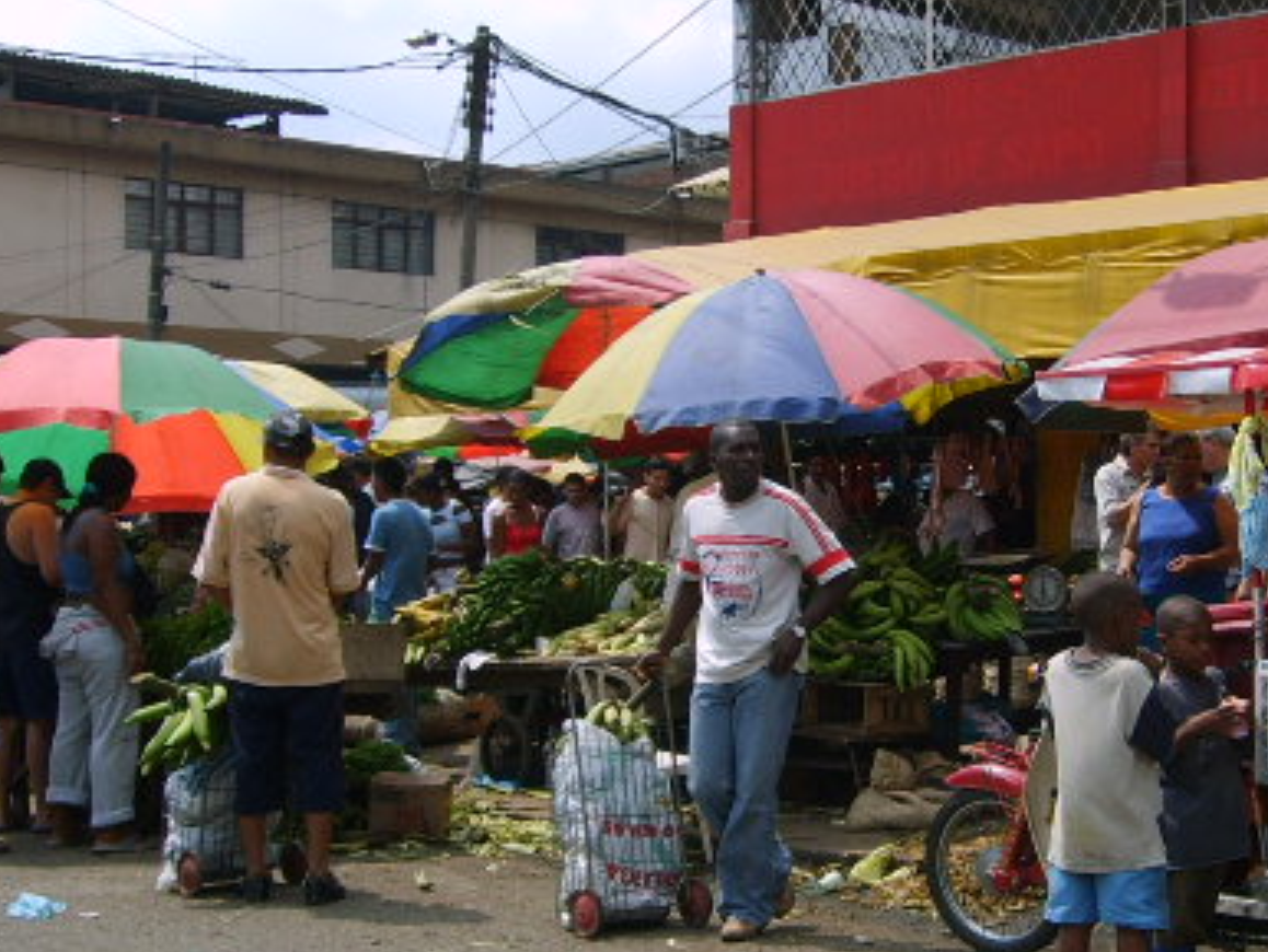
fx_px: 2126
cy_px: 561
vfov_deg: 25.2
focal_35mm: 58
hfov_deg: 32.7
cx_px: 923
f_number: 2.8
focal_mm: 5.8
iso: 50
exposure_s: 1/1000
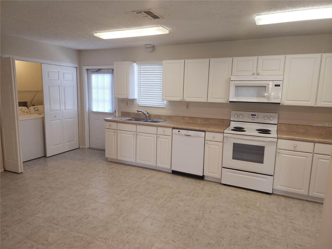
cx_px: 166
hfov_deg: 73.9
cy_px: 124
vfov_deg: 58.9
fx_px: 221
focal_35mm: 23
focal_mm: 6.4
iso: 80
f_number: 1.8
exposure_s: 1/60
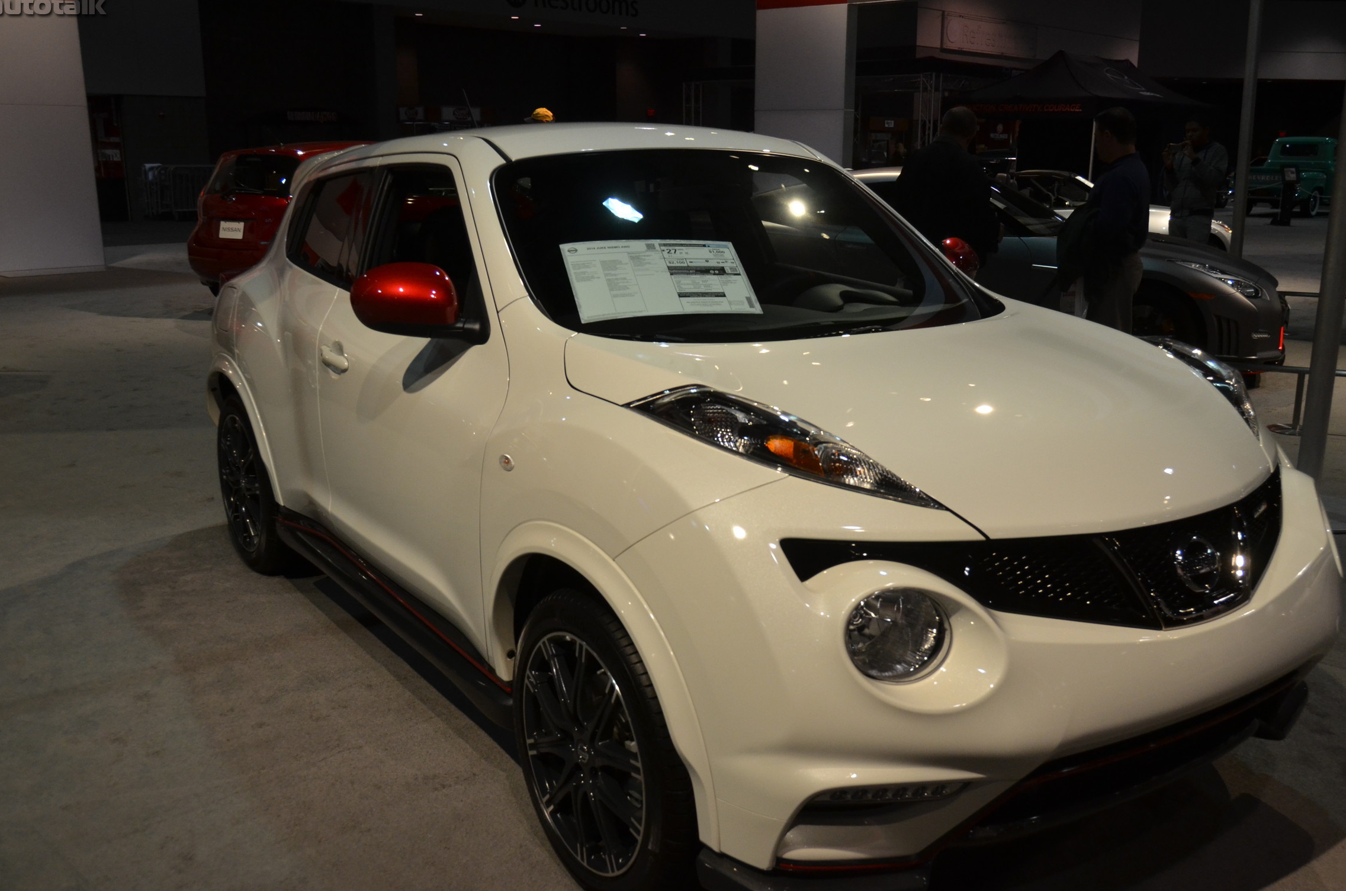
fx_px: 1231
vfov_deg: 39.8
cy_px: 481
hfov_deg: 57.3
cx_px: 715
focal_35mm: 33
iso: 800
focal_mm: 20
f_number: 3.5
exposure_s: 1/500
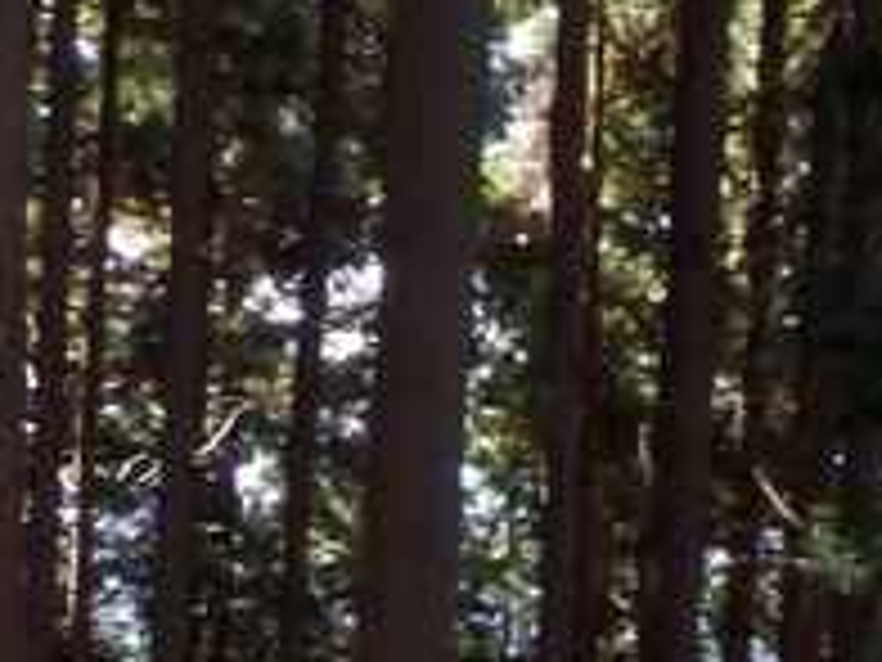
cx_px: 1755
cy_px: 829
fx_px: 4357
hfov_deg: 10.6
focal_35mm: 171
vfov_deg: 8.6
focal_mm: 7.4
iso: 160
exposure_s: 1/40
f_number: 4
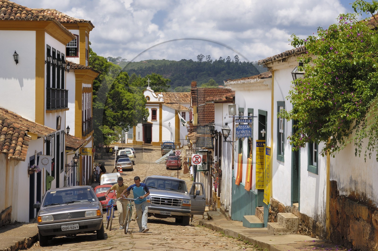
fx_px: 881
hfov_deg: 24.2
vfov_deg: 16.2
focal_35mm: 84
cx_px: 189
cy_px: 126
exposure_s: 1/160
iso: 100
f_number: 12
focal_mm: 56
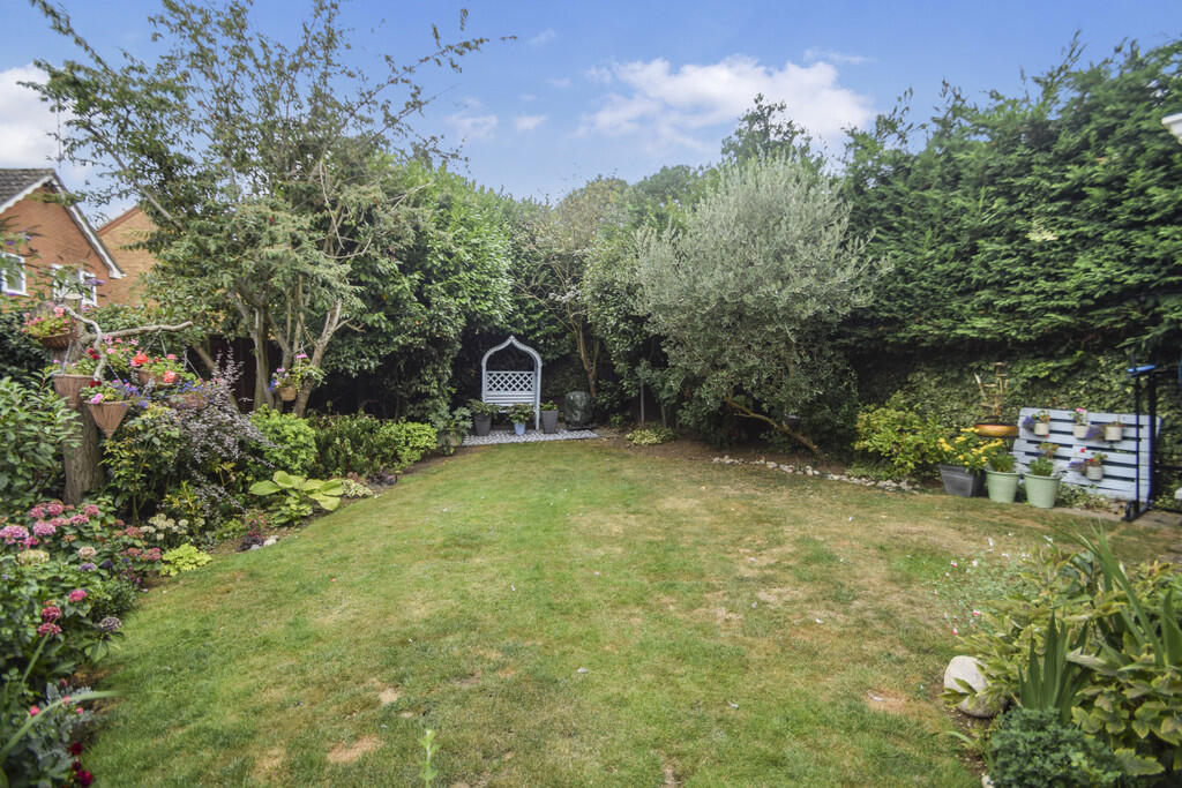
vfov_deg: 77.3
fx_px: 493
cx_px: 591
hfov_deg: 100.4
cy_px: 394
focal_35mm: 15
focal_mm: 10
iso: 100
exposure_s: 1/250
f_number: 5.6
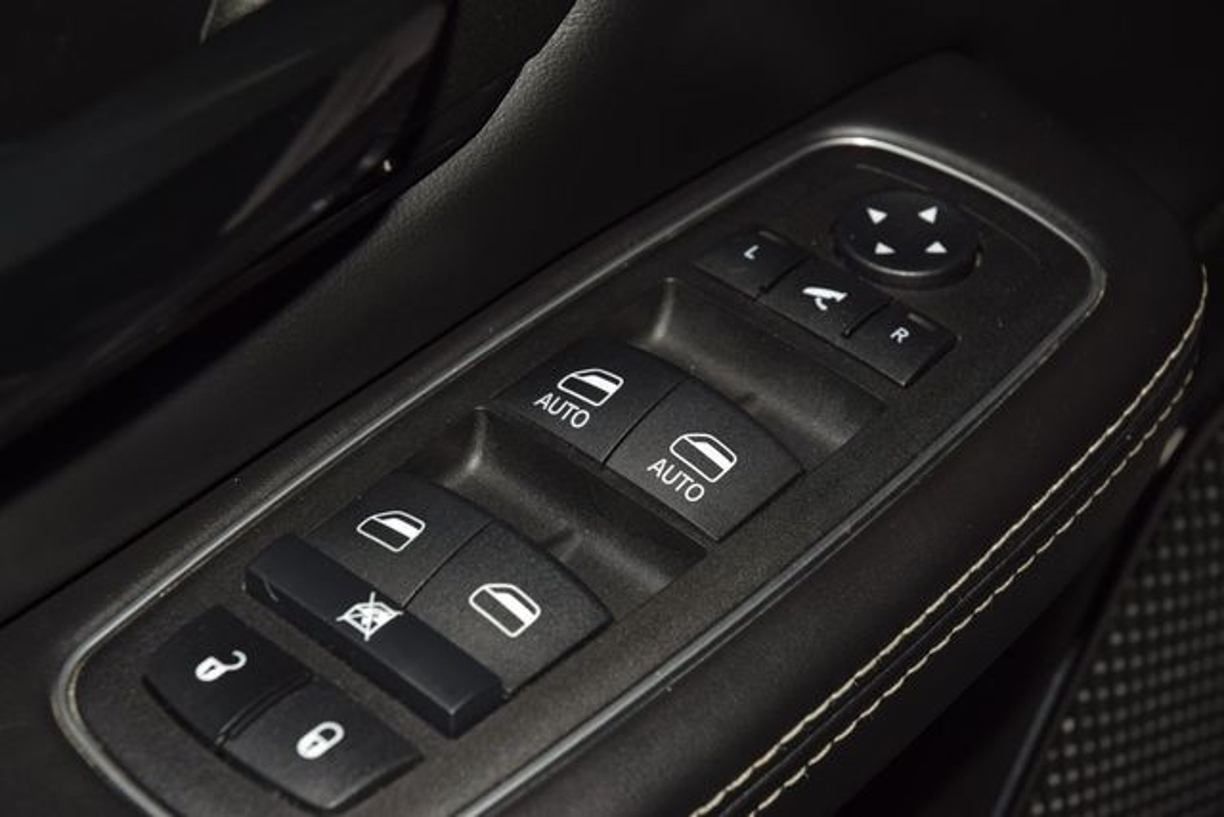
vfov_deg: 13.0
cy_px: 408
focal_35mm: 105
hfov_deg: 19.5
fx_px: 3571
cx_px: 612
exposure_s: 1/125
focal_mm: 70
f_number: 8
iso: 100
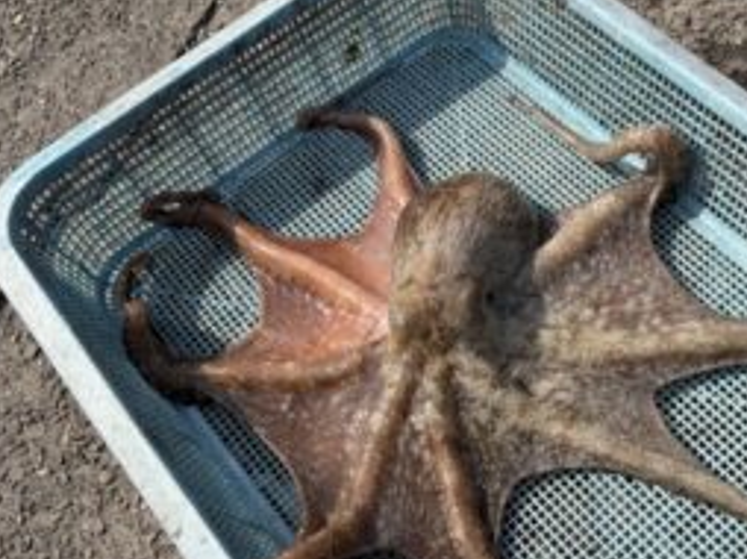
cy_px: 409
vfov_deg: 34.4
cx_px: 459
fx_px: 884
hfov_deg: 45.5
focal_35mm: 41
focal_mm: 5.96
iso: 50
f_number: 1.6
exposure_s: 1/4065
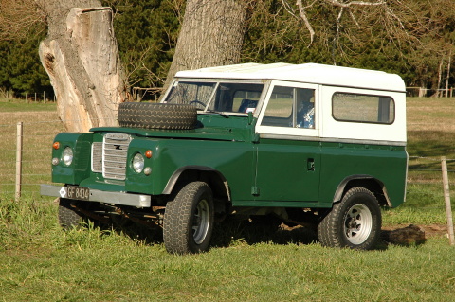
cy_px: 151
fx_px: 1326
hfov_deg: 19.5
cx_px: 228
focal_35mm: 105
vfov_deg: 13.0
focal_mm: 70
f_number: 8
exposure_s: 1/800
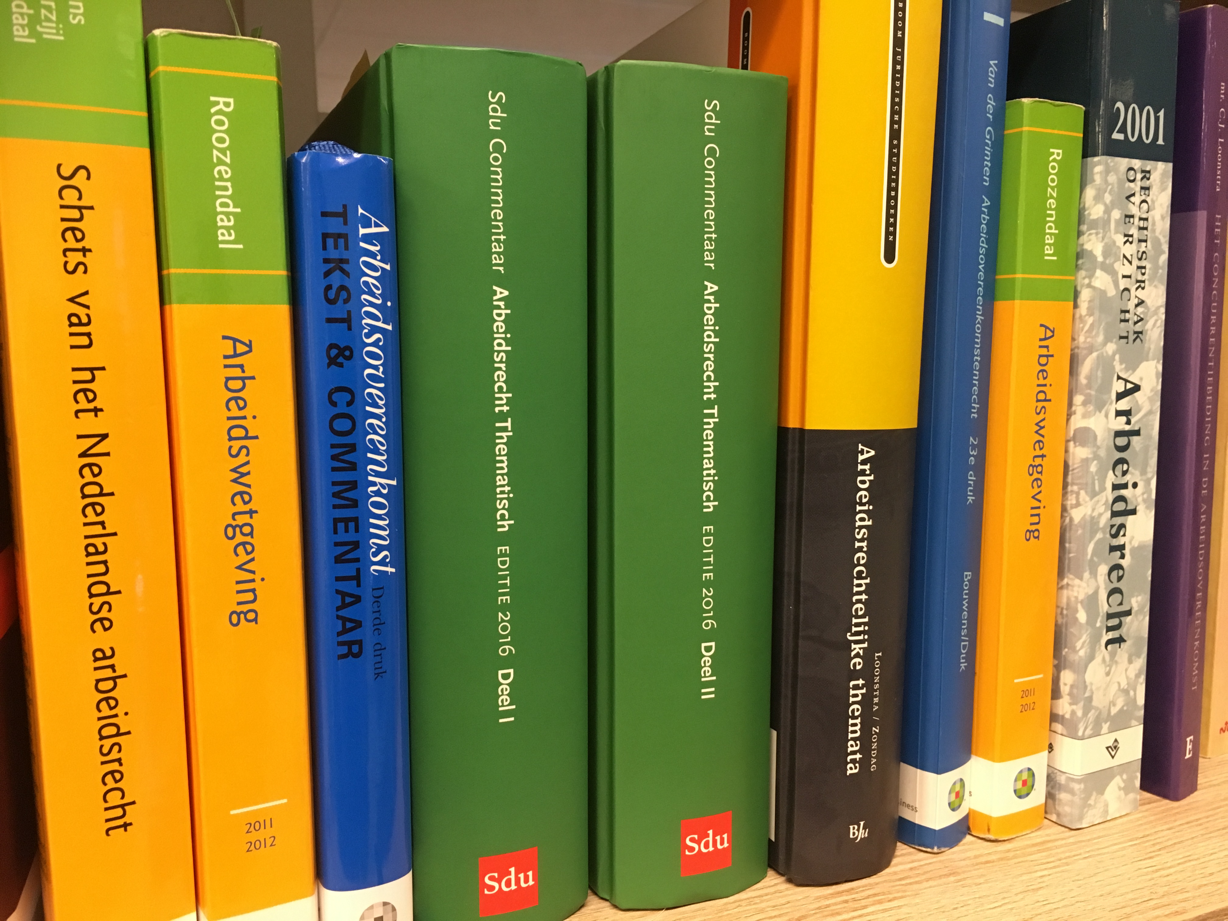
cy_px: 460
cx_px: 614
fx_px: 1029
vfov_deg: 48.2
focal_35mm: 29
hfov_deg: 61.7
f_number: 2.2
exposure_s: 1/33
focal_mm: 4.15
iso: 200
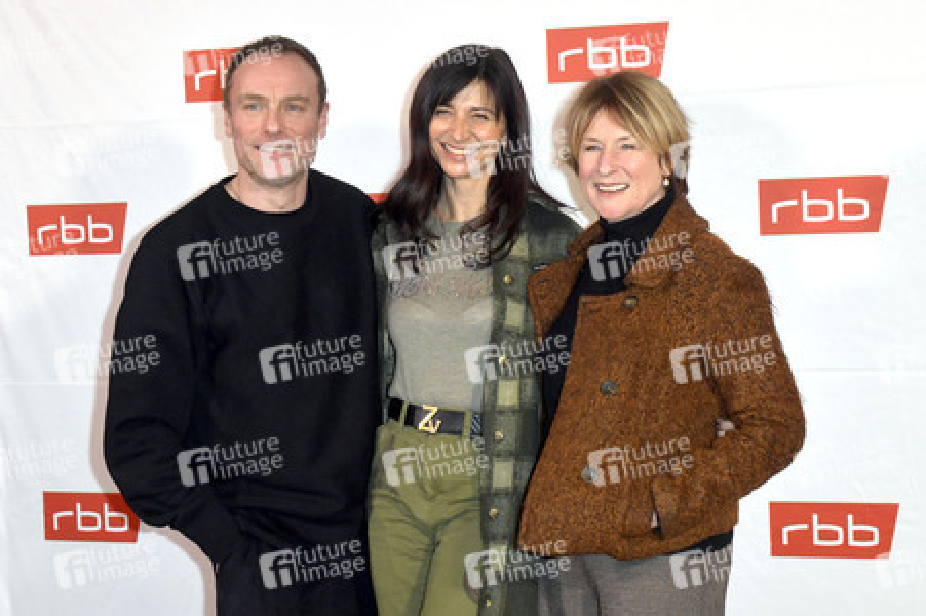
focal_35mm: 52
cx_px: 463
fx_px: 1337
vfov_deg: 26.0
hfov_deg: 38.2
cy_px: 308
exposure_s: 1/200
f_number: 6.3
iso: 2500
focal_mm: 52
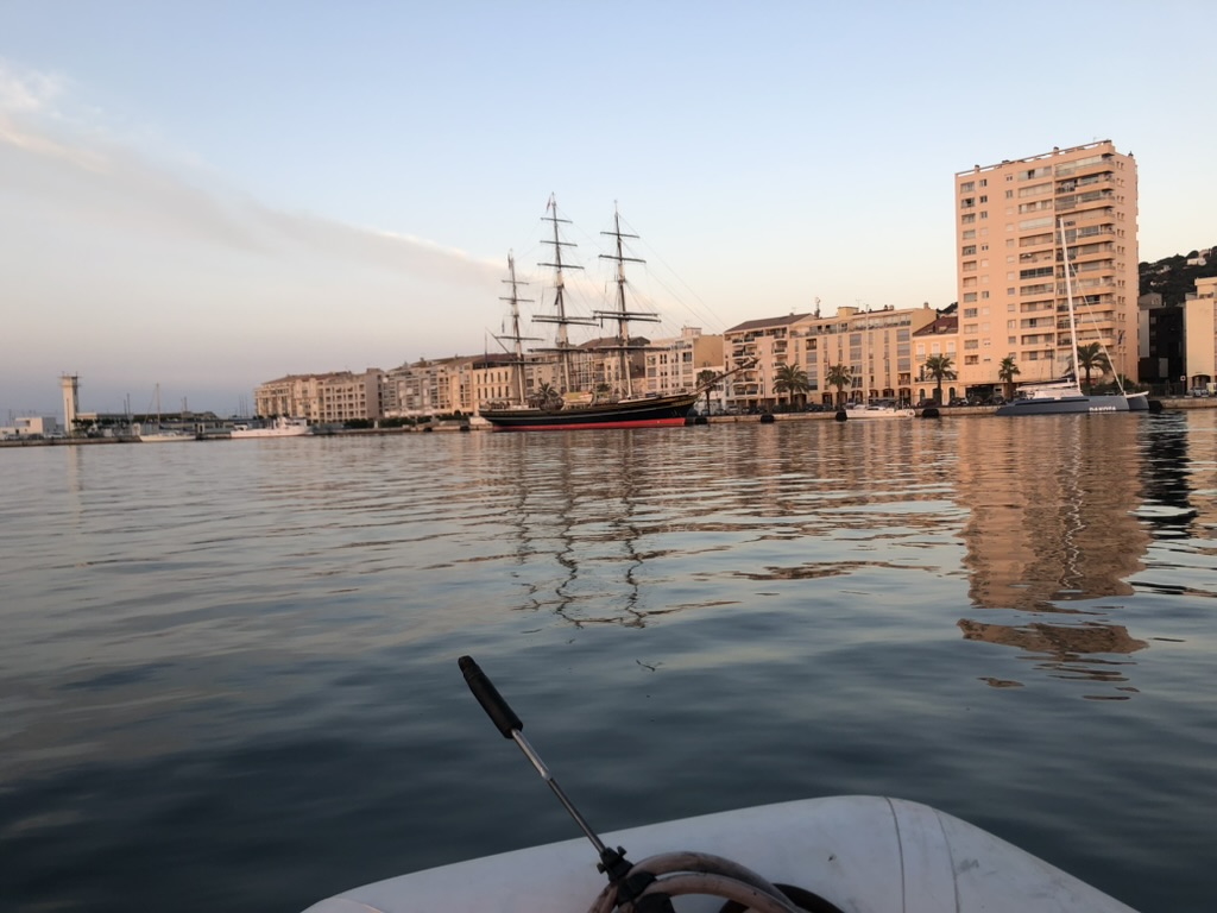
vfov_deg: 49.7
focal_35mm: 28
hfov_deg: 63.4
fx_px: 984
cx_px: 608
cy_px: 456
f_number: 1.8
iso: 20
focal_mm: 3.99
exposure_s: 1/186
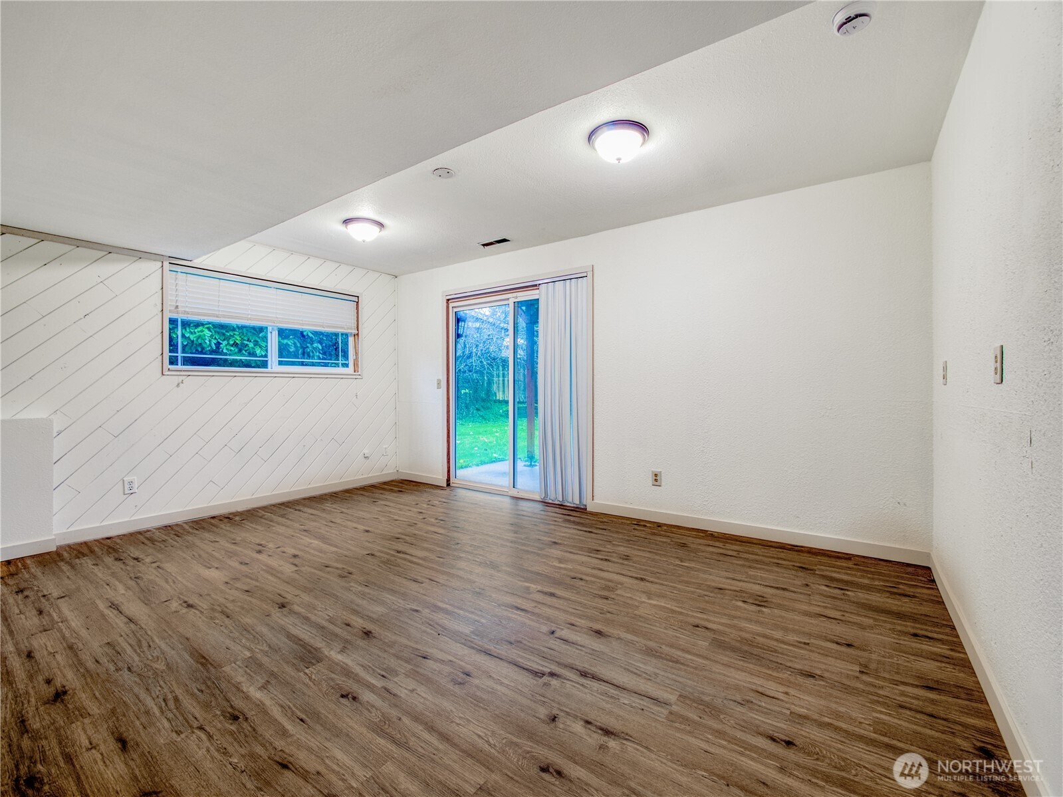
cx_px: 532
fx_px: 430
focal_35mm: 14
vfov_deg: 85.7
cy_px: 398
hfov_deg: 102.1
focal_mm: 7
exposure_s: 1/3
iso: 200
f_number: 6.3
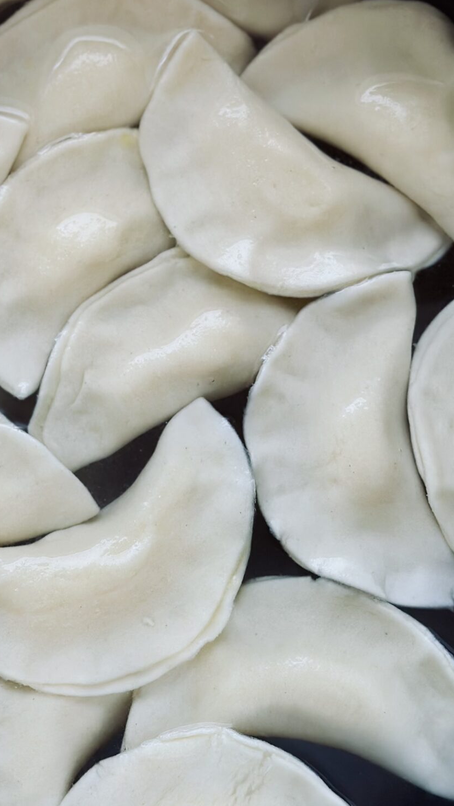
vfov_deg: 23.4
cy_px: 355
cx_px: 38
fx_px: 1947
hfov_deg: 13.2
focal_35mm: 91
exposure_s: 1/121
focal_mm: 6.86
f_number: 1.78
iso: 100
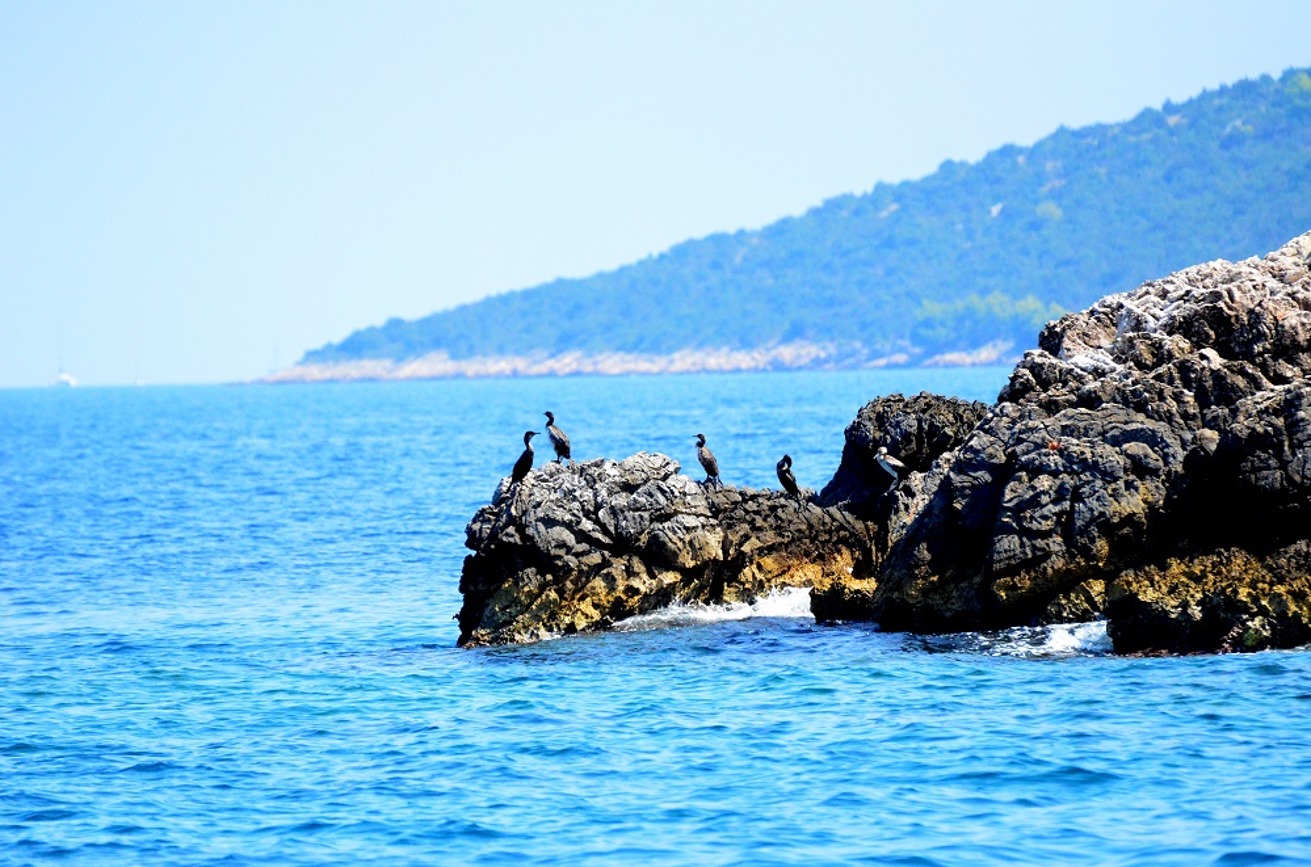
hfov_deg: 5.1
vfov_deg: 3.4
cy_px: 434
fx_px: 14714
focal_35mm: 405
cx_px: 656
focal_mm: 270
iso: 3200
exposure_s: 1/8000
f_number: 5.6
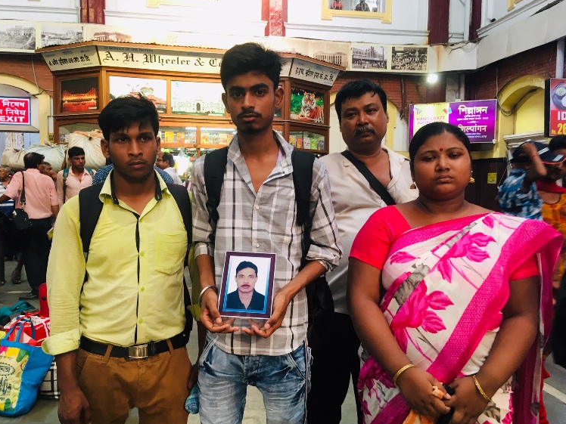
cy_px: 220
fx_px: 507
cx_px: 281
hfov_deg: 58.4
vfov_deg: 45.4
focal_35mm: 31
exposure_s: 1/33
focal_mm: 4.15
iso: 64
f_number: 2.2
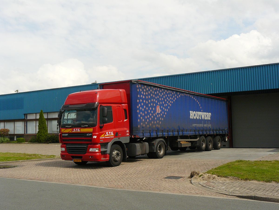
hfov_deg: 43.9
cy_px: 105
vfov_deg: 33.6
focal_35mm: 43
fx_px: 347
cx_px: 140
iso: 100
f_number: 6.3
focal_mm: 7.1
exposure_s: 1/400
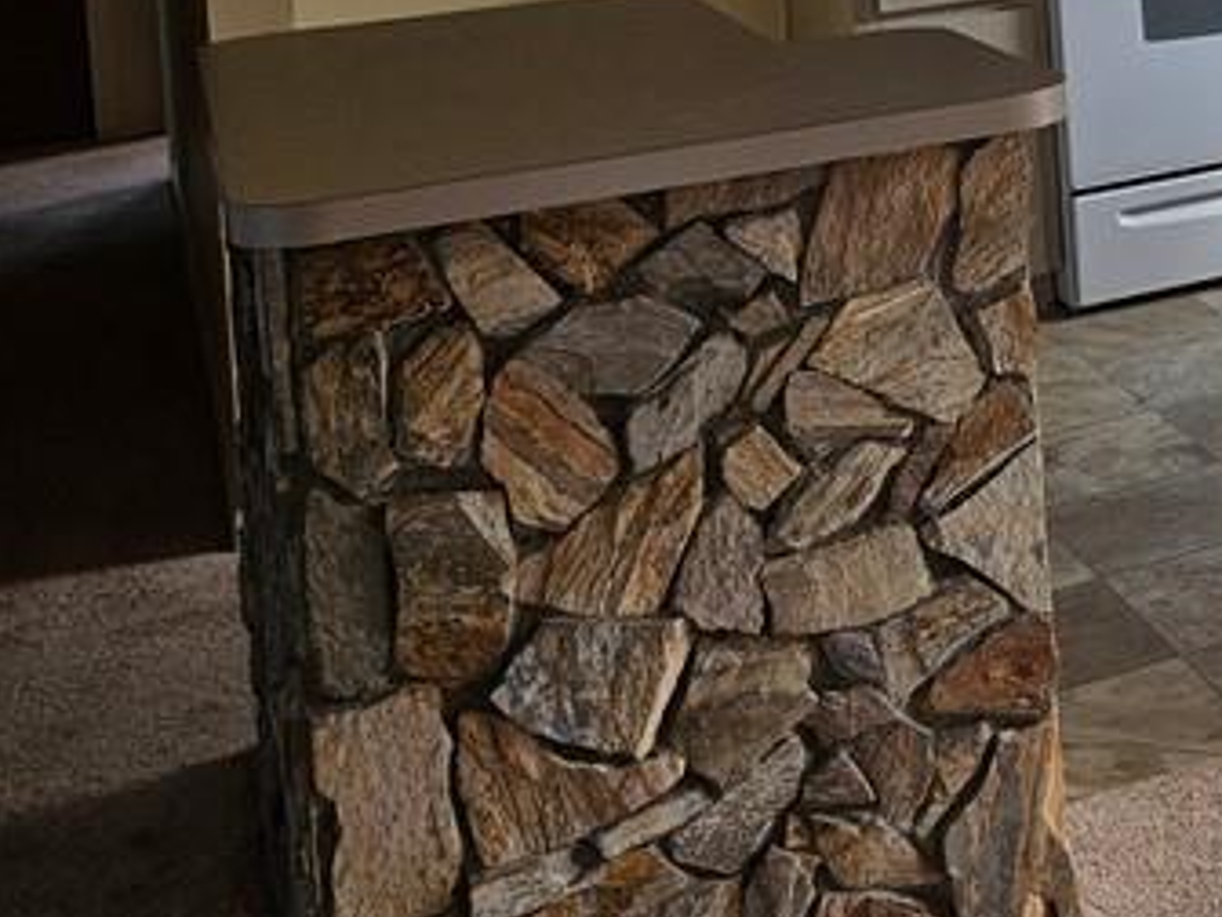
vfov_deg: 19.1
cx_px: 1731
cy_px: -338
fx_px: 2471
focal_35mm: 70
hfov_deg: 23.4
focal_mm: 5.4
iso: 40
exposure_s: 1/234
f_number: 1.8
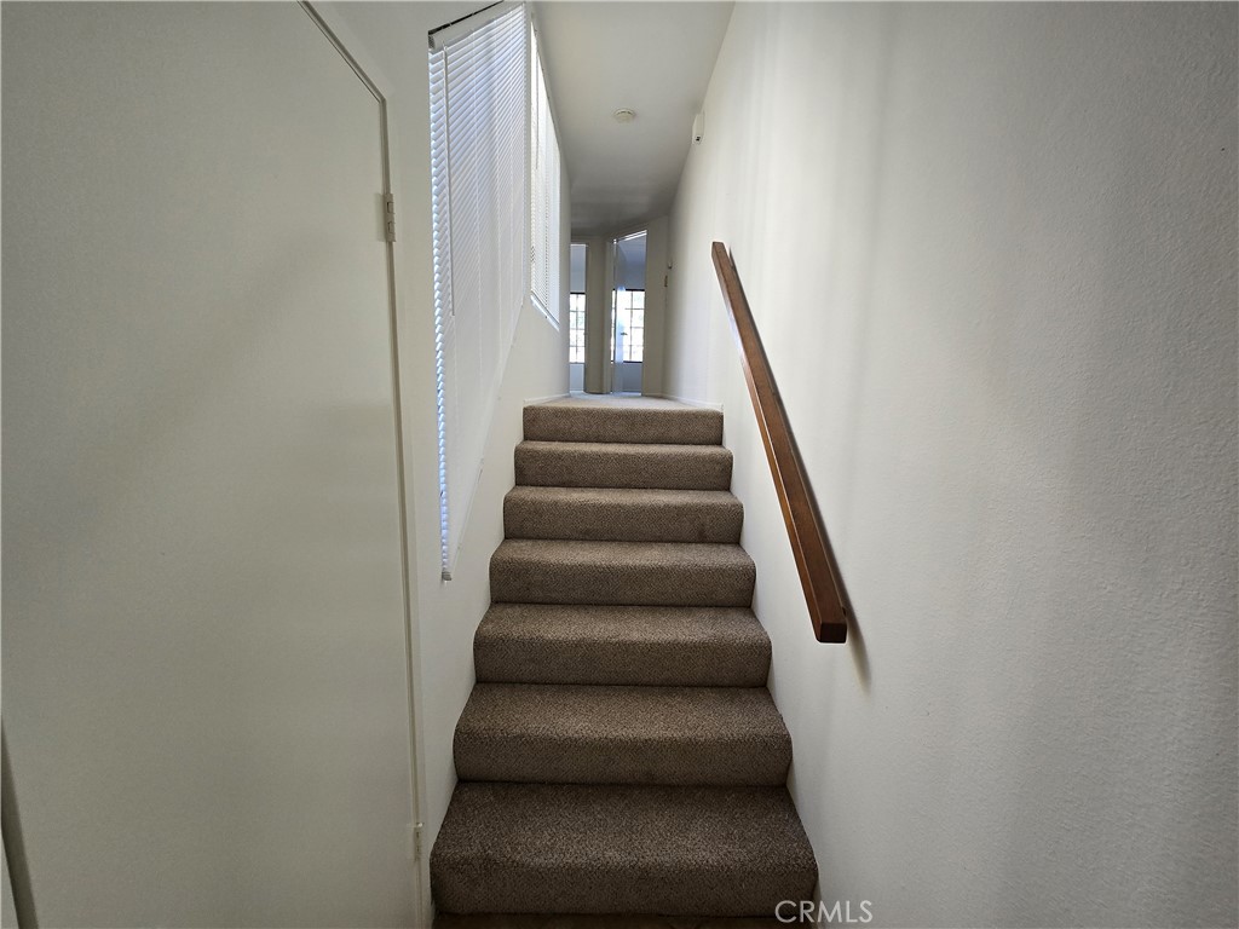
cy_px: 464
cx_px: 620
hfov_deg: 106.2
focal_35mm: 13
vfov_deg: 89.9
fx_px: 465
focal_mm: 2.2
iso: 100
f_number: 2.2
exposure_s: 1/60
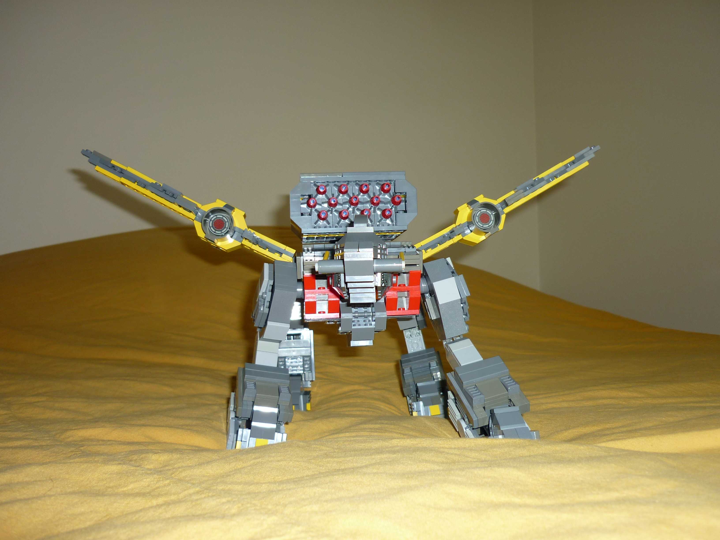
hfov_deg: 55.4
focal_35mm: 33
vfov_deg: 42.9
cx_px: 360
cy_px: 270
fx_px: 686
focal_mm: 5.5
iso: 100
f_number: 2.8
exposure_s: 1/30
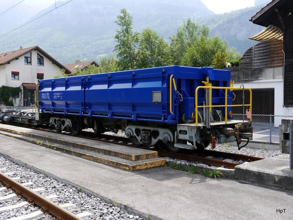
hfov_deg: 49.0
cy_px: 110
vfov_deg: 37.7
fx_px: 322
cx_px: 146
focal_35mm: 38
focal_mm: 19
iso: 160
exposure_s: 1/200
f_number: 6.3
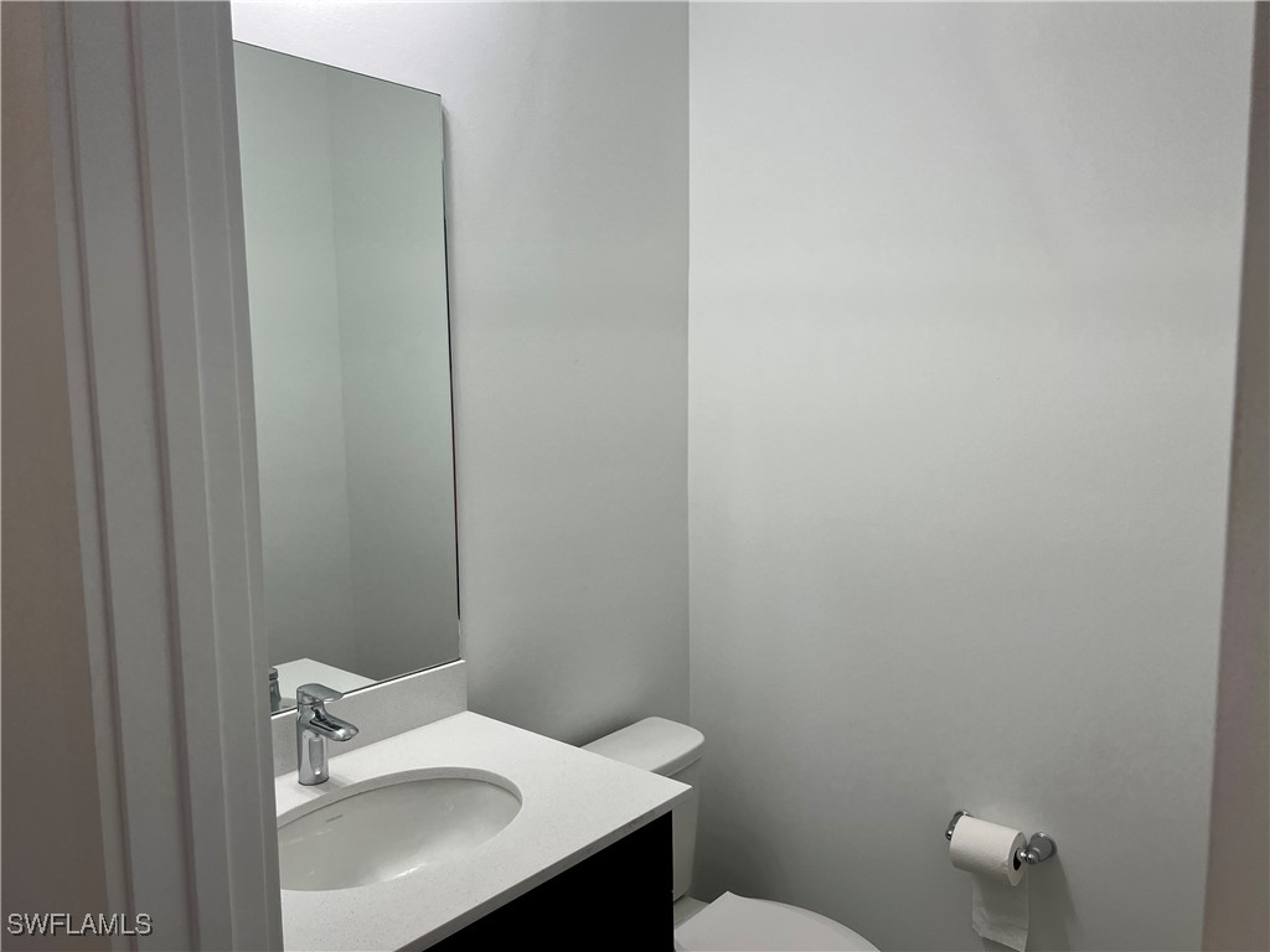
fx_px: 954
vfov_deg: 53.1
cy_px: 476
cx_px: 635
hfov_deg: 67.3
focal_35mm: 26
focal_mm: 5.7
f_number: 1.5
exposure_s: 1/120
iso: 40
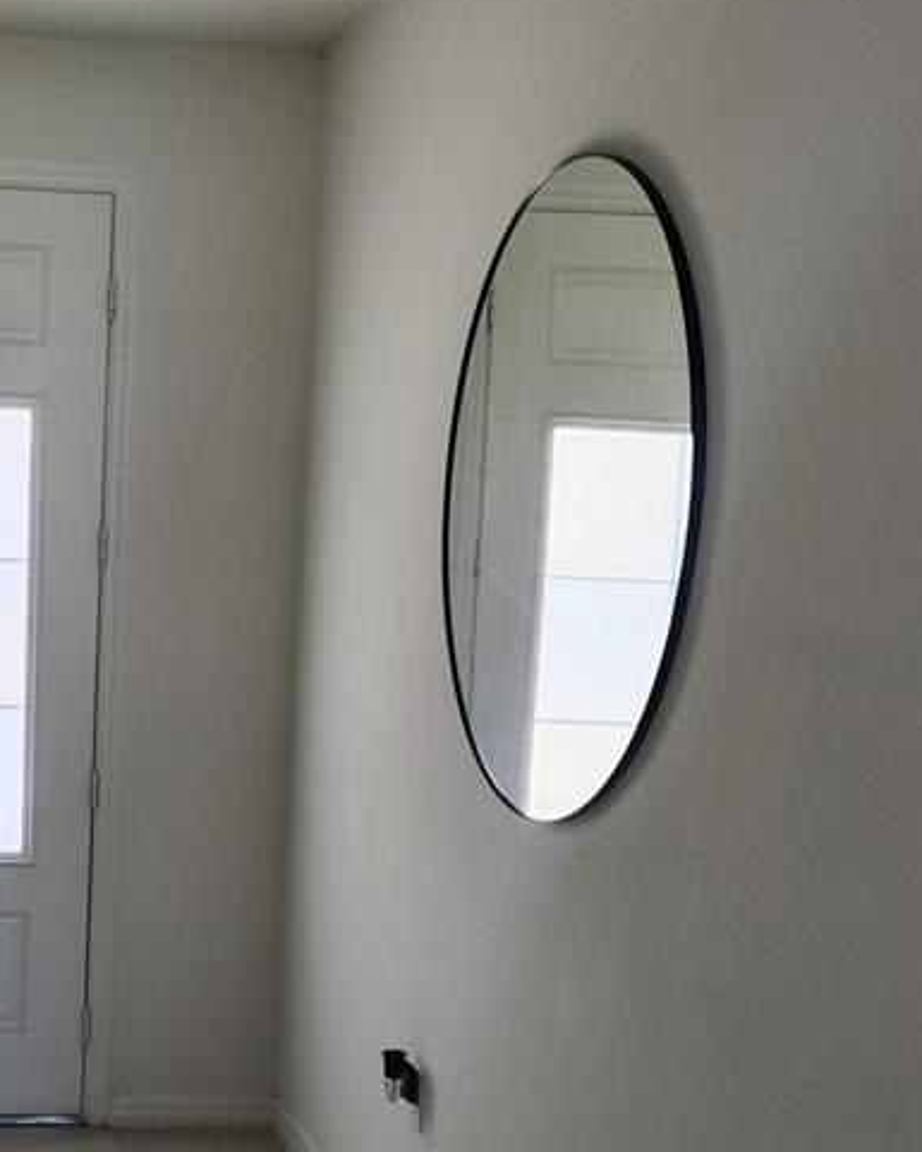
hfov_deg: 25.9
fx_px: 1910
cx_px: 22
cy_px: 711
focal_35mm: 56
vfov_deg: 33.4
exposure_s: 1/180
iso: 100
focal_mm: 5.4
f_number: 1.8
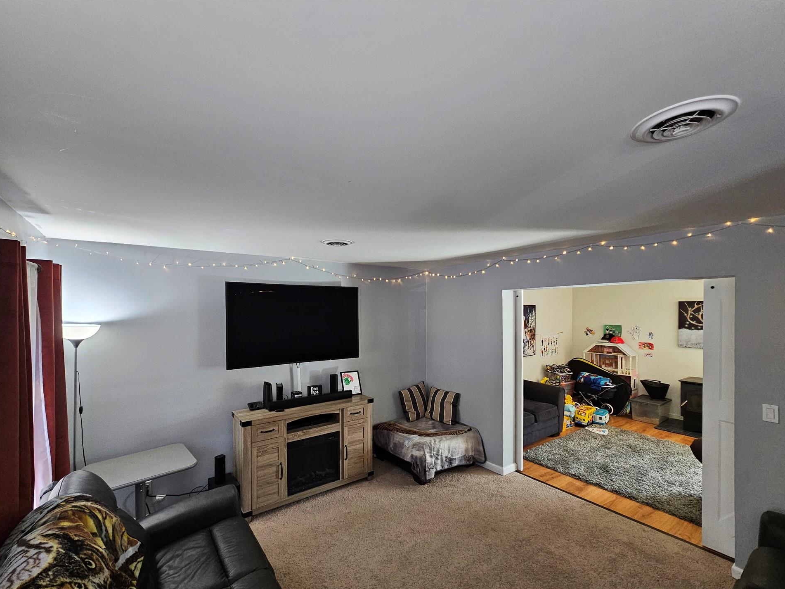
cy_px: 316
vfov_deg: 85.5
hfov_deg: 102.0
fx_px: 317
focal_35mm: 14
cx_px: 371
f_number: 2.2
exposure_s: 1/35.7
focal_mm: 2.2
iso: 320
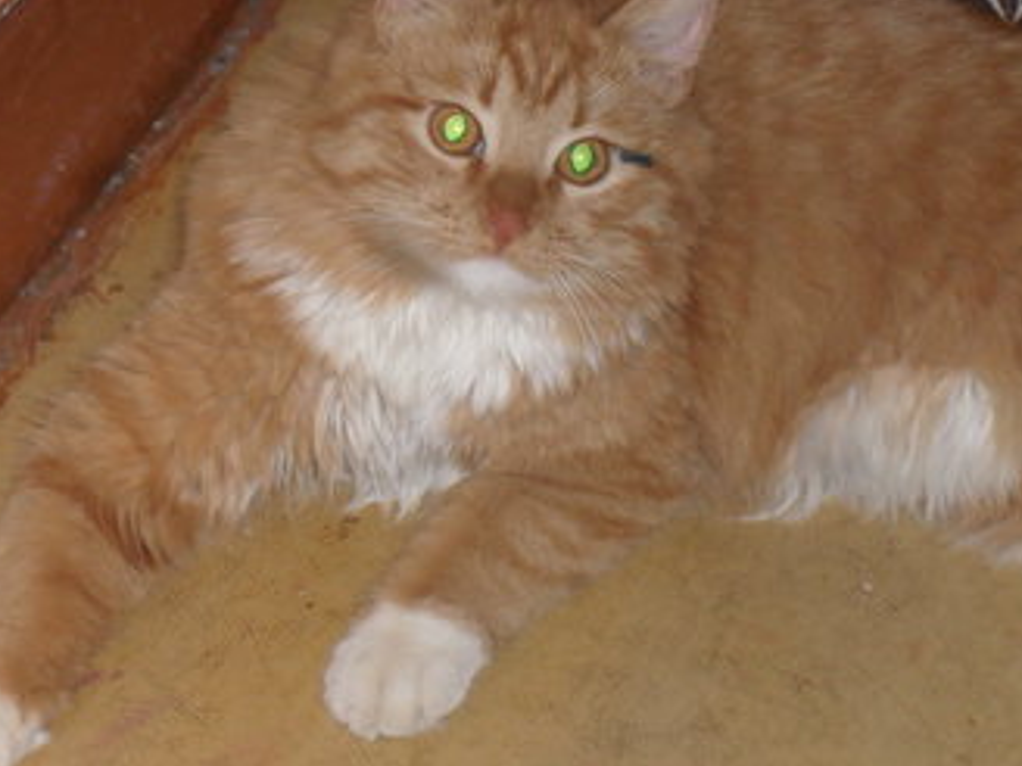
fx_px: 4104
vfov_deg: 10.7
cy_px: 314
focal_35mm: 139
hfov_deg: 14.2
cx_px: 424
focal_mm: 18.9
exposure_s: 1/60
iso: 200
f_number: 5.2
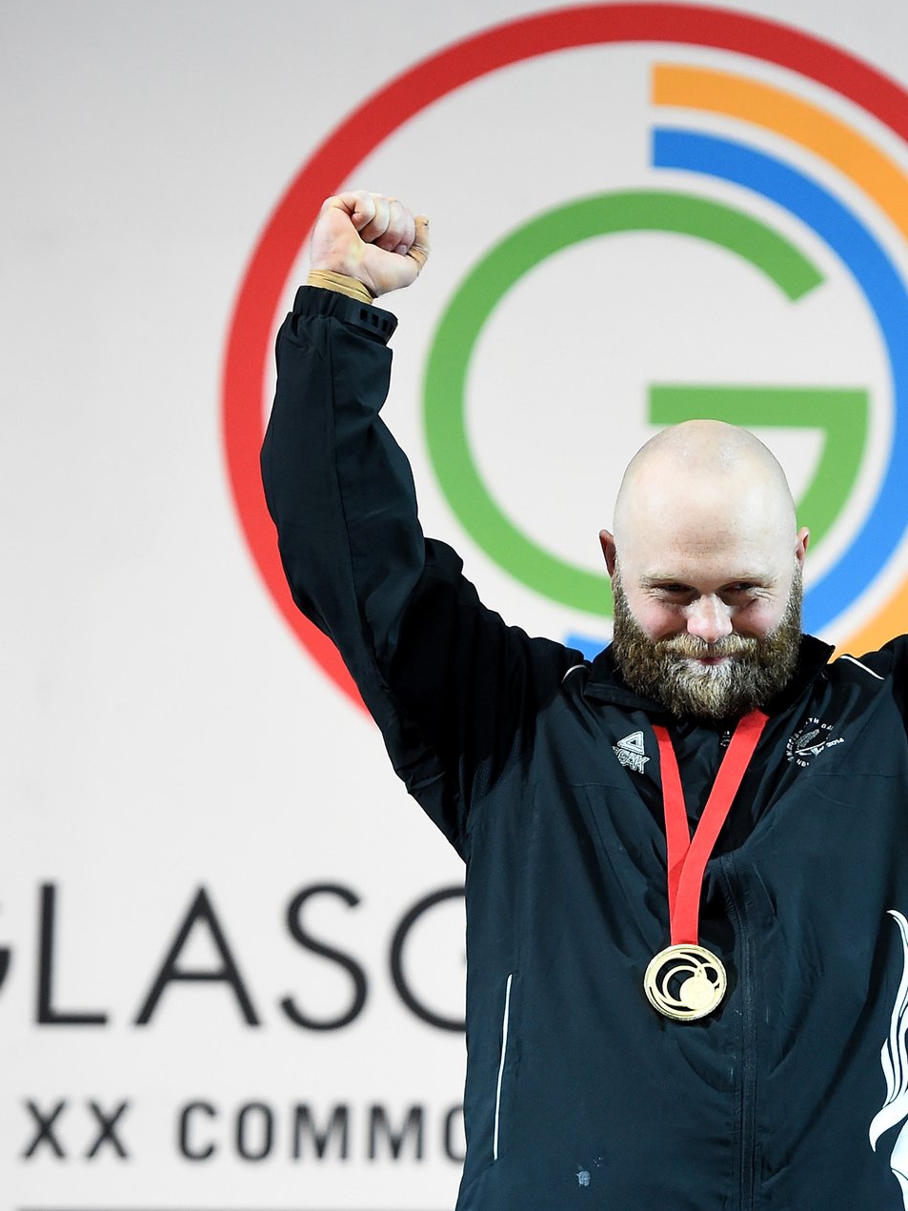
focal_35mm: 196
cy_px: 604
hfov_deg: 7.6
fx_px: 6856
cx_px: 702
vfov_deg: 10.1
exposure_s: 1/500
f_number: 4
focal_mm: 135
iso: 3200
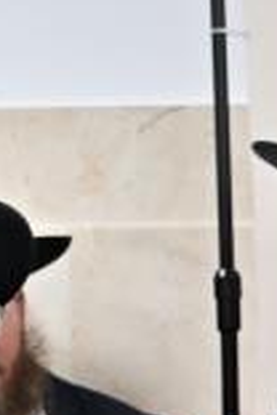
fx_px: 3485
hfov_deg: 4.2
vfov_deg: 6.7
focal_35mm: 302
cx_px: 1180
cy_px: 680
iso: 640
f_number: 4
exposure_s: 1/200
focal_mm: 46
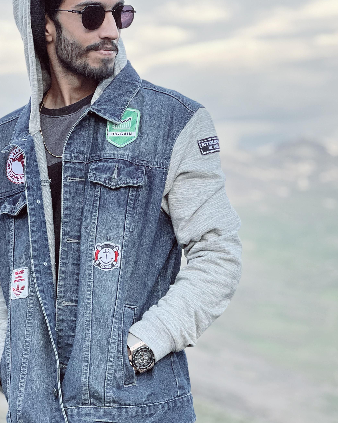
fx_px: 1438
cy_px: 203
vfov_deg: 16.7
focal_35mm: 115
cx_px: 178
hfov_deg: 13.4
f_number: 2.8
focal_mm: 9
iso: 50
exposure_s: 1/121
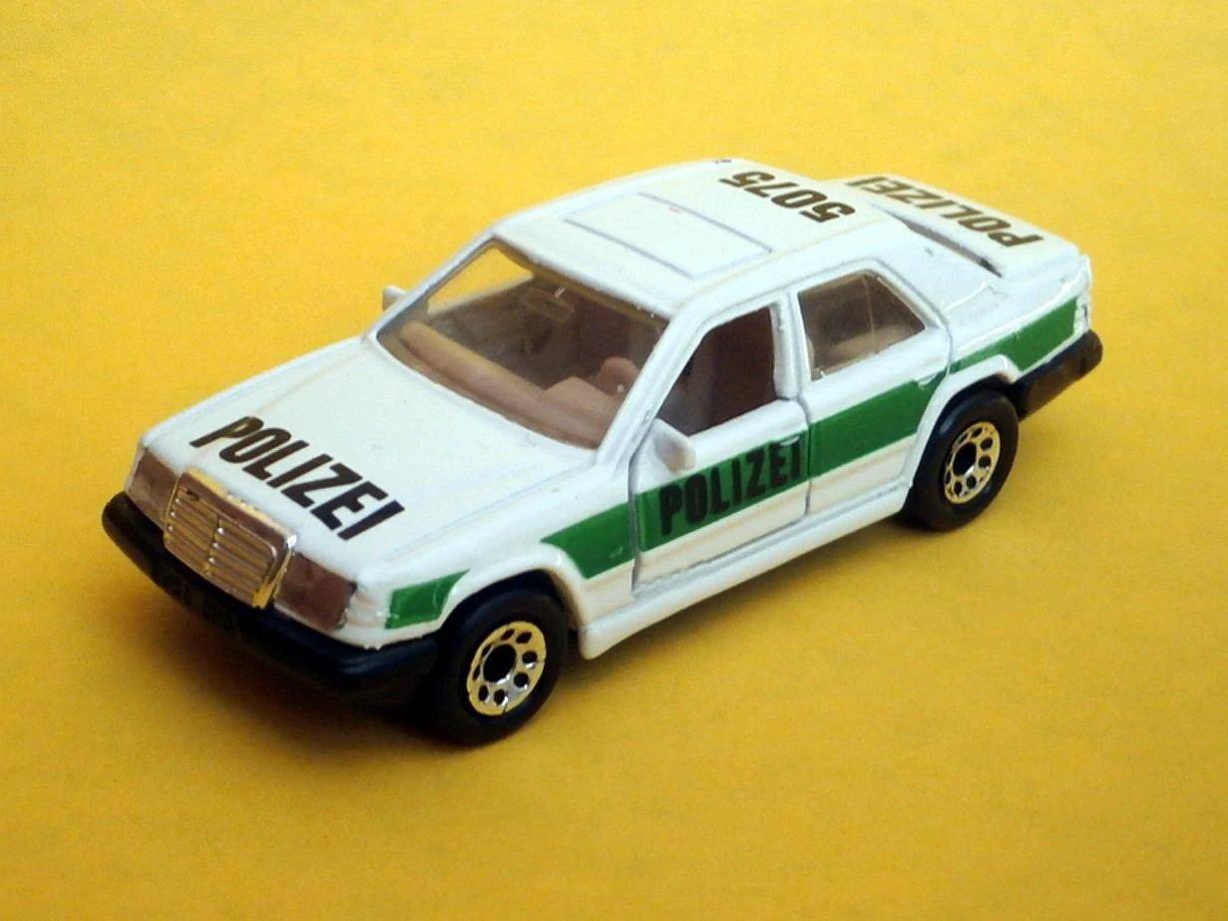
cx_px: 614
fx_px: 1667
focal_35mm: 47
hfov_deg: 40.4
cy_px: 460
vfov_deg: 30.9
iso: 200
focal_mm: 8.3
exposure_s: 1/50
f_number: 3.4
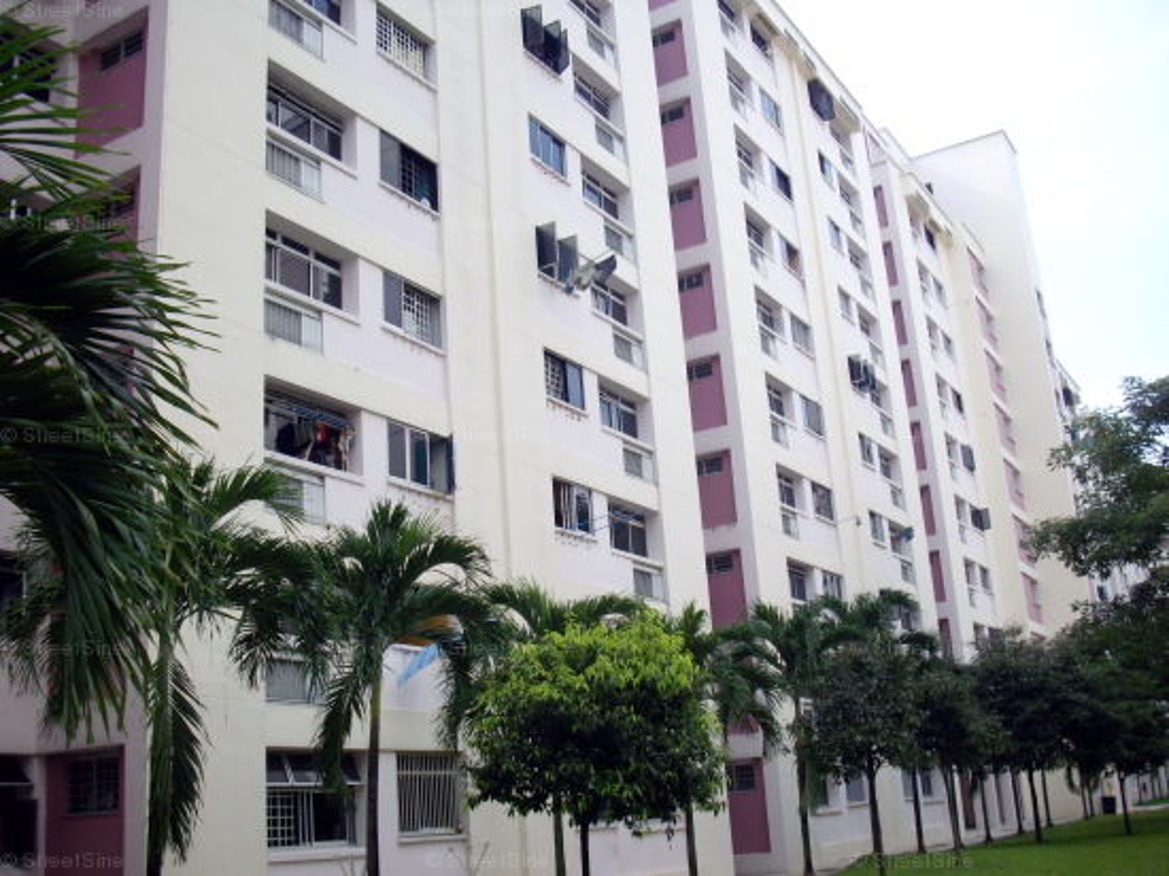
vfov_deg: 38.6
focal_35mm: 37
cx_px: 584
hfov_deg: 50.2
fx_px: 1249
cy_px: 438
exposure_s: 1/160
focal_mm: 6.2
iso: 80
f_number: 5.6
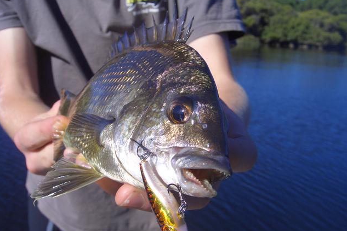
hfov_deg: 47.4
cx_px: 173
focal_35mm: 41
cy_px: 123
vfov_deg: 32.6
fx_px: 395
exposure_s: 1/500
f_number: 4.8
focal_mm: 8
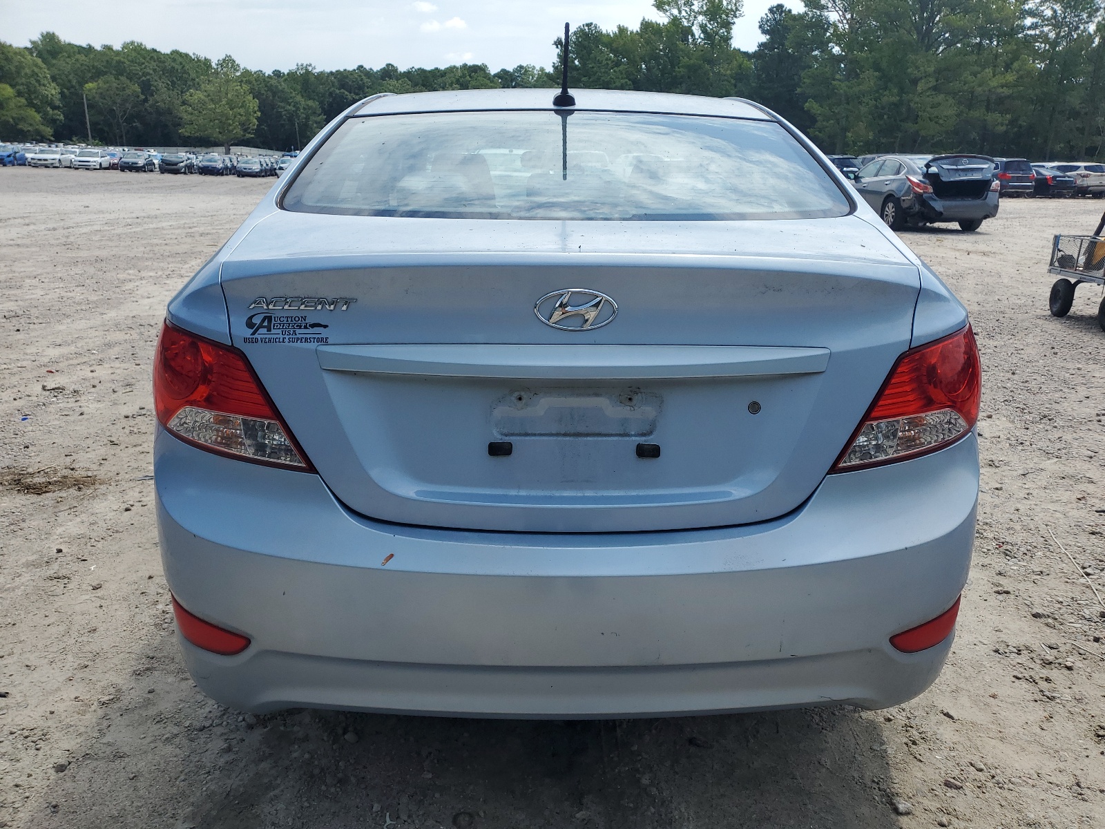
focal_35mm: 26
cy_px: 414
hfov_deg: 67.3
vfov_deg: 53.1
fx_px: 830
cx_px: 552
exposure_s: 1/3333
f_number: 1.5
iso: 50
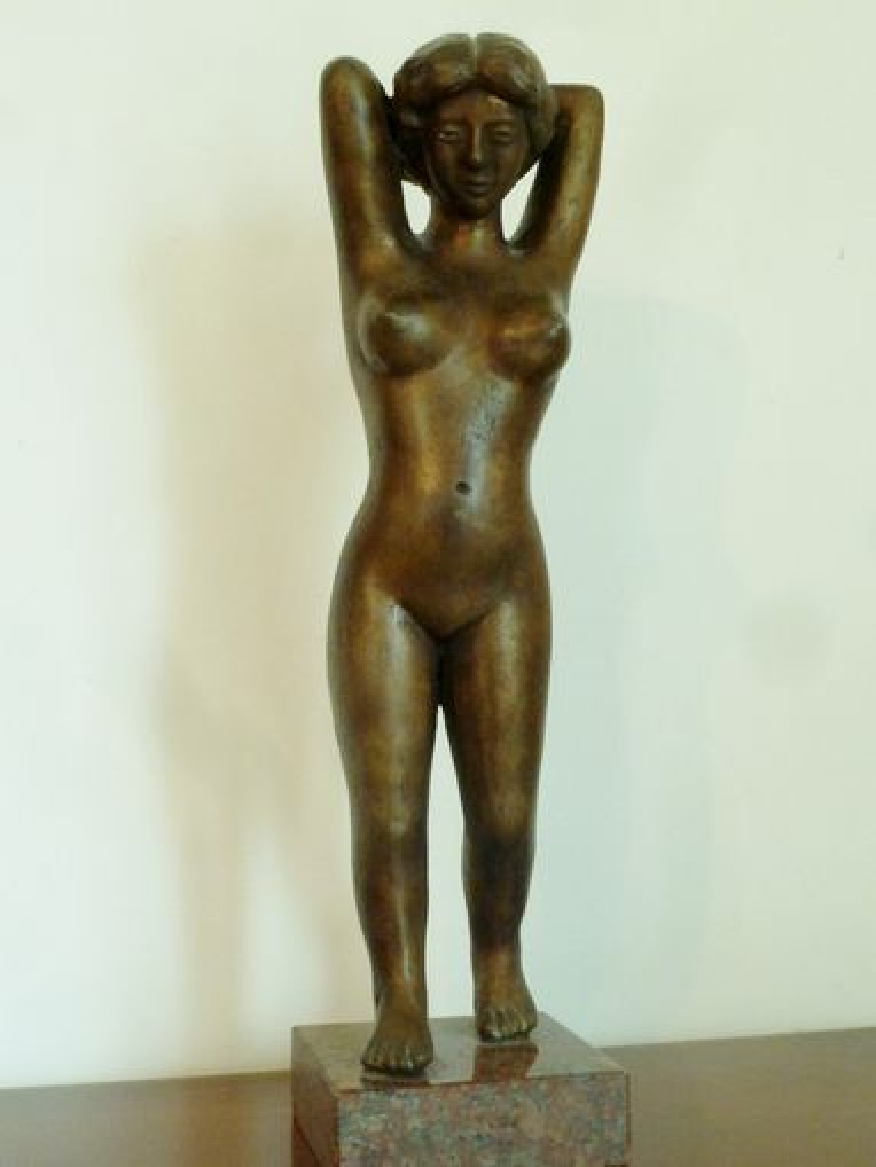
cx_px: 438
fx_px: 1619
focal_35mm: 48
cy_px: 584
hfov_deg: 30.3
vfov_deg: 39.6
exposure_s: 1/15
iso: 400
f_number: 3.8
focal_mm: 7.9
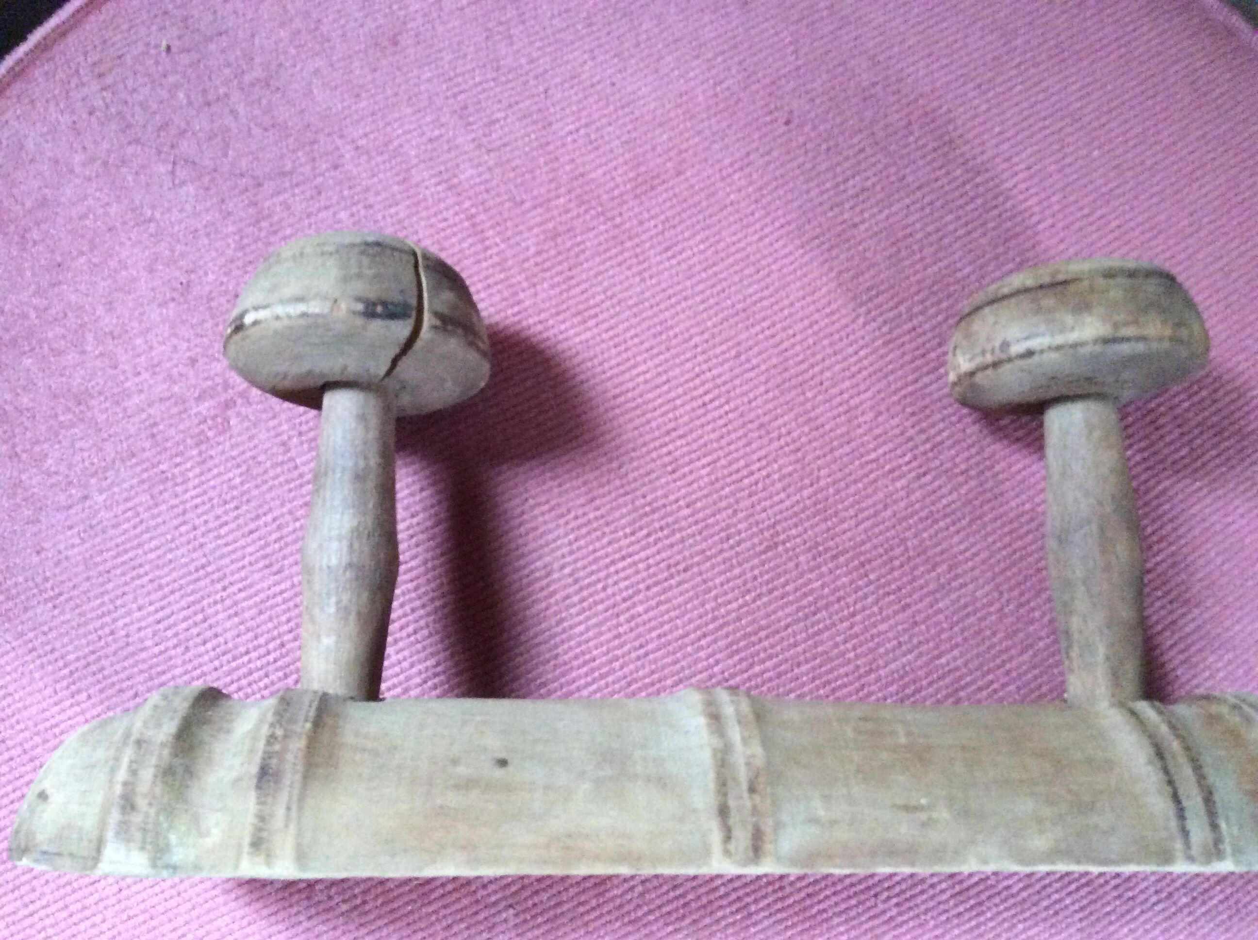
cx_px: 629
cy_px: 470
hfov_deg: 56.9
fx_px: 1161
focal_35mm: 32
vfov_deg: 44.1
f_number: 2.4
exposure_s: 1/17
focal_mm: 3.3
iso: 500
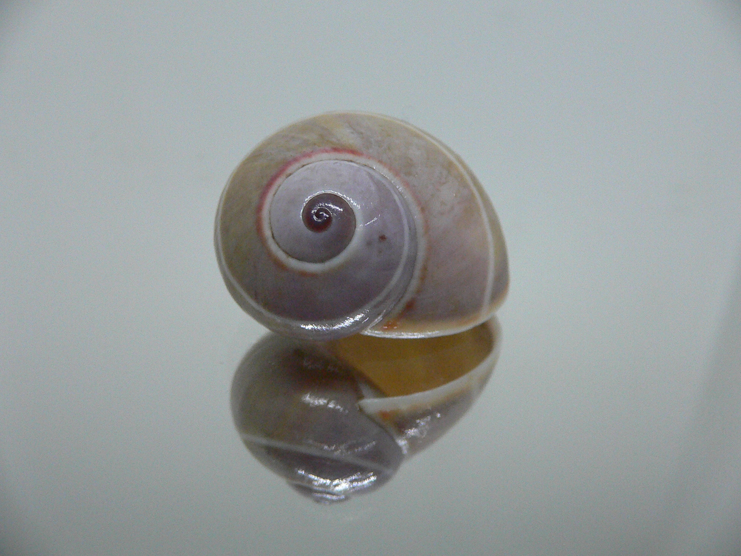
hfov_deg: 51.4
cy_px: 273
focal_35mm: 36
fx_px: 771
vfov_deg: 39.7
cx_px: 366
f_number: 2.8
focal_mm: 4.6
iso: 200
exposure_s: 1/50
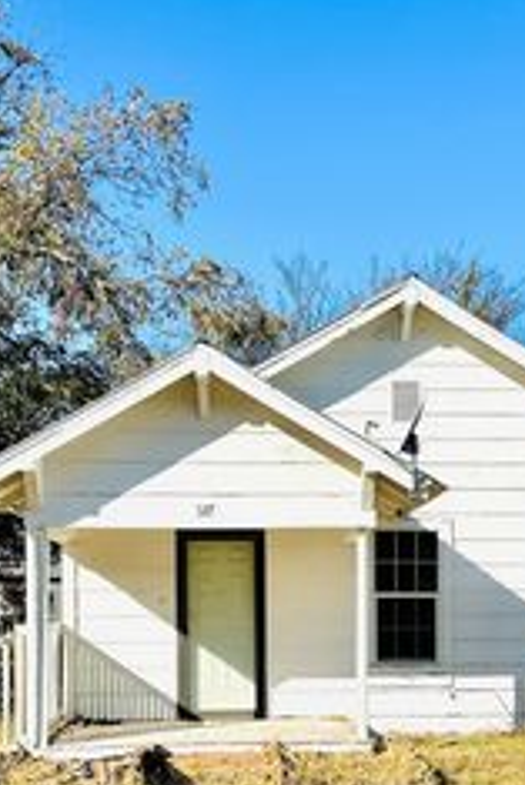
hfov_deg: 25.4
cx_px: 341
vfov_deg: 36.6
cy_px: 593
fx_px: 1158
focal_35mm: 53
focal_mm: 6.86
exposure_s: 1/5848
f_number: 1.78
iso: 80
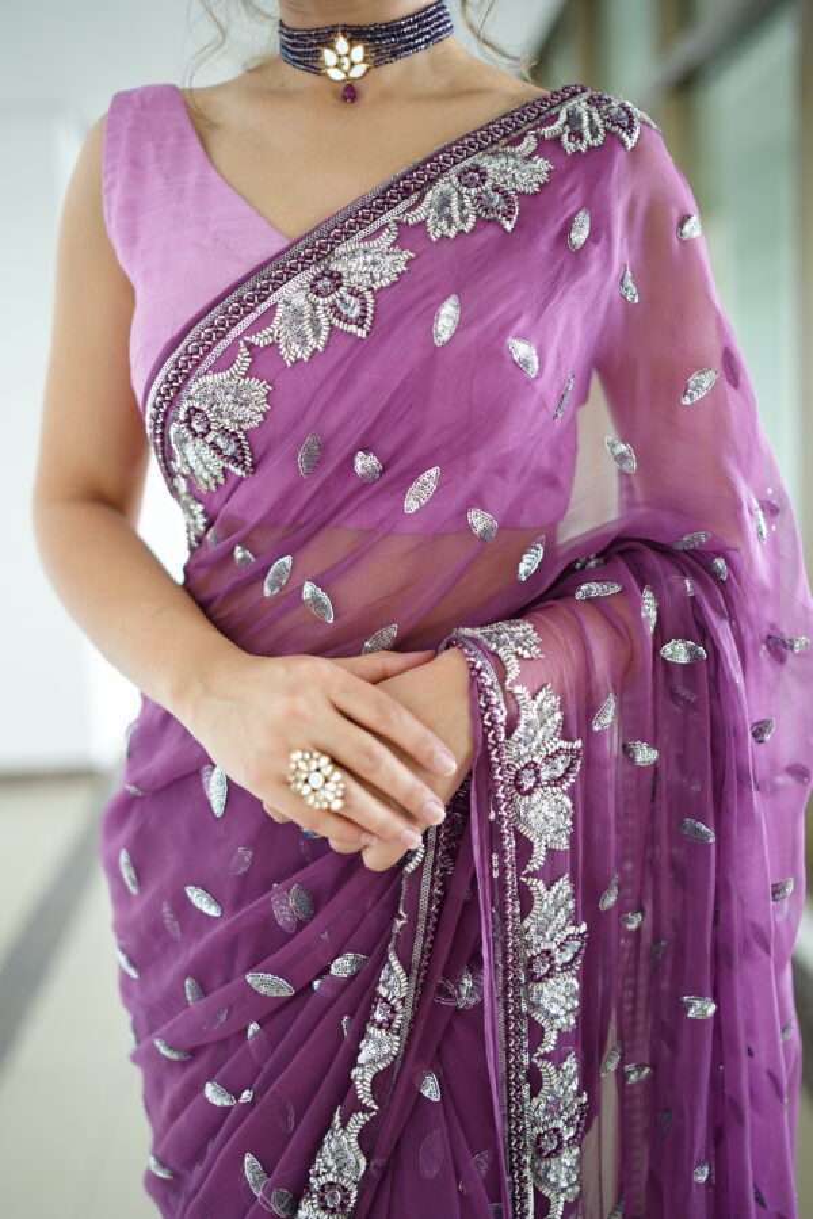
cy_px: 610
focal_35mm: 35
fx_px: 1186
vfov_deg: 54.4
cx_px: 406
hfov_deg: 37.9
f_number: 1.4
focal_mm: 35
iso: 320
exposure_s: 1/320
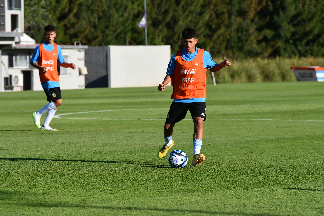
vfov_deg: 4.6
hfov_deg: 6.8
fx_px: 2709
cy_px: 108
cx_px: 162
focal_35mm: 301
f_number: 7.1
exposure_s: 1/1600
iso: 400
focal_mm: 200
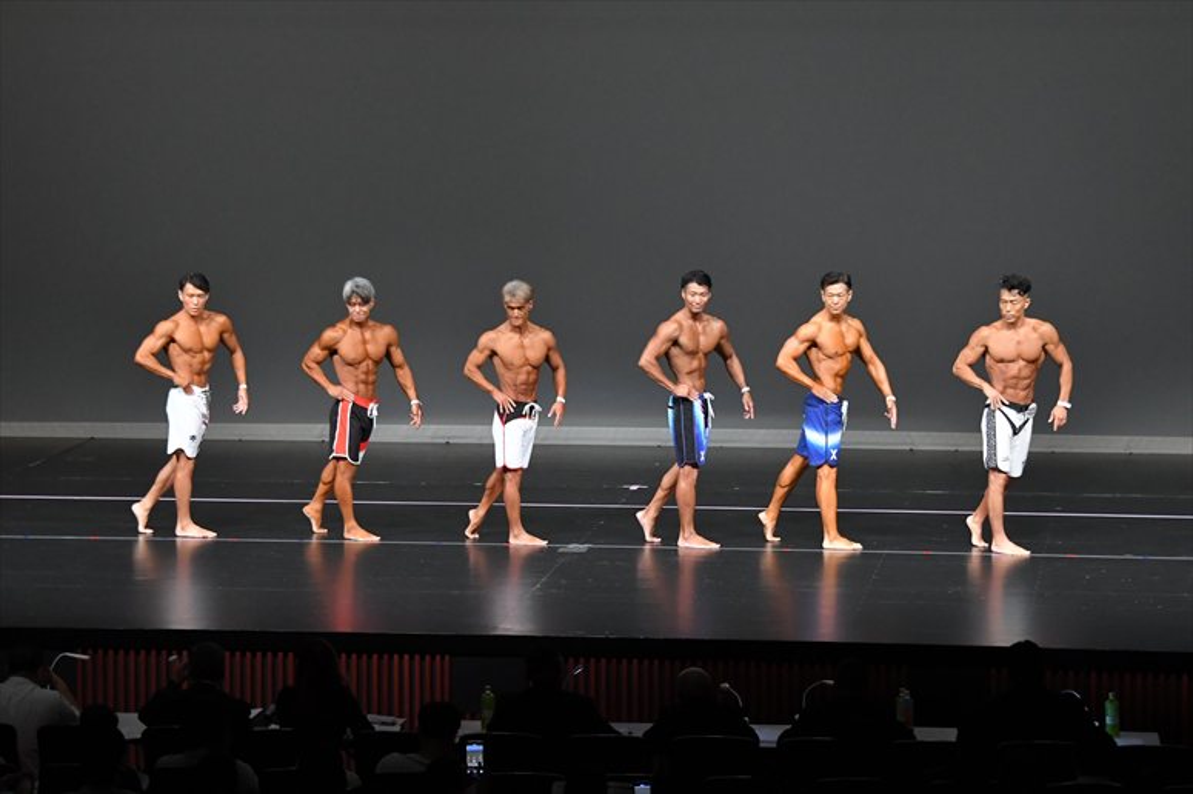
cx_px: 596
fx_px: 4207
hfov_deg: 16.1
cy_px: 397
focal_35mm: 127
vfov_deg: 10.8
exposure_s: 1/400
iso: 4000
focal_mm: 85
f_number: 5.6
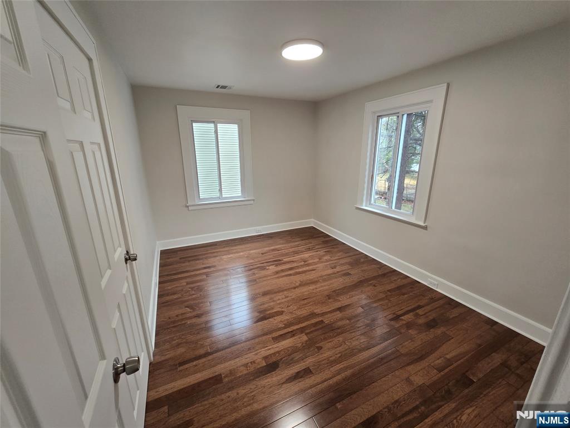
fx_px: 214
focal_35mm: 13
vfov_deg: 89.9
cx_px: 285
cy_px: 214
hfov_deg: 106.2
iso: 125
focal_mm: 2.2
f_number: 2.2
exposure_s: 1/60
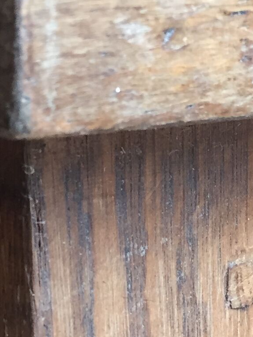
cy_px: 393
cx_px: 137
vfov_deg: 15.4
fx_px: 1207
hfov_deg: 12.0
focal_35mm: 124
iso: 50
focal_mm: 4.15
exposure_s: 1/33
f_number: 2.2
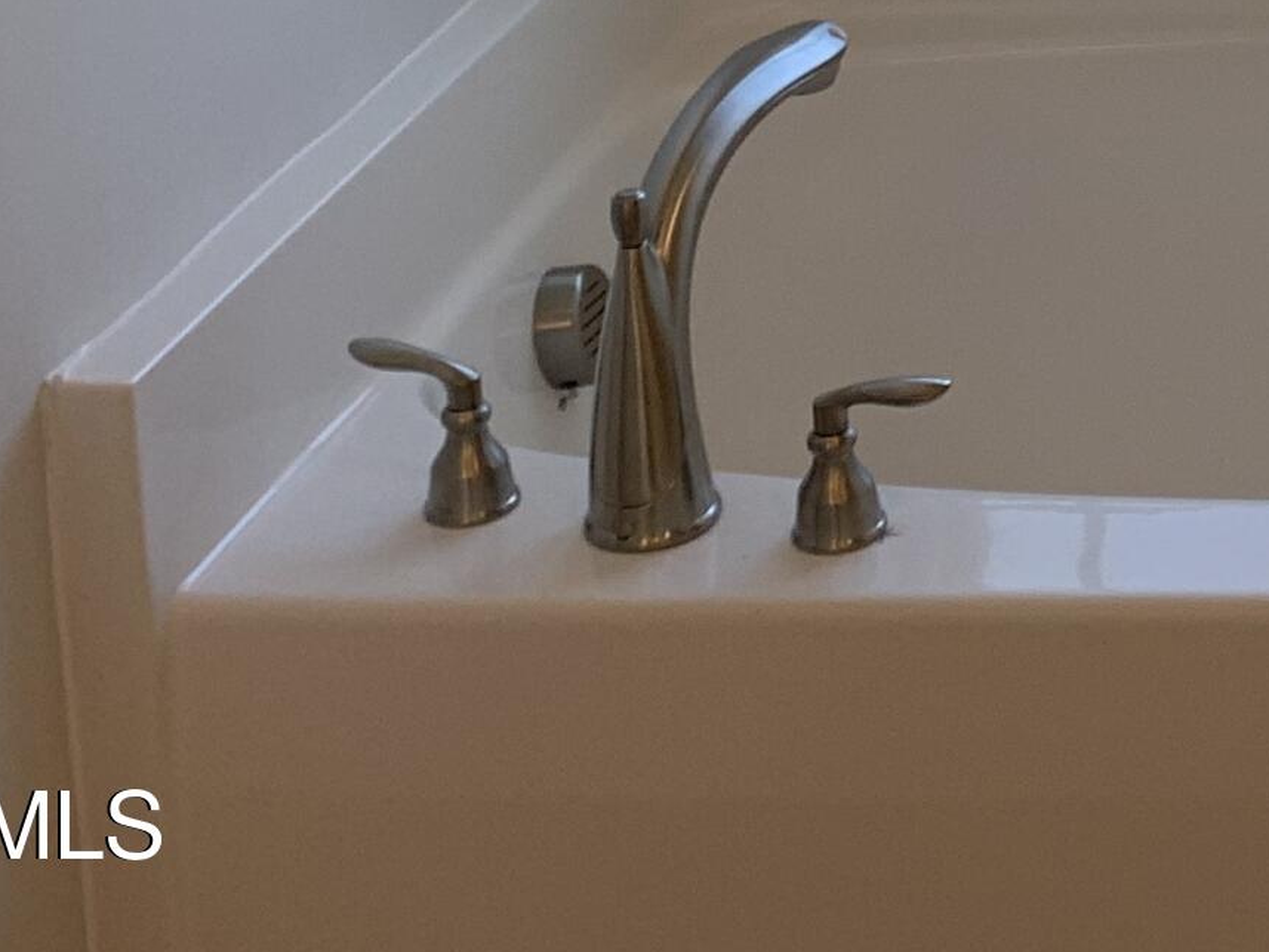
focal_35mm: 91
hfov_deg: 19.7
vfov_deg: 14.5
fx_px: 3336
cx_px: 1687
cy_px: -687
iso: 25
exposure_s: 1/263
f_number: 1.8
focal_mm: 4.25
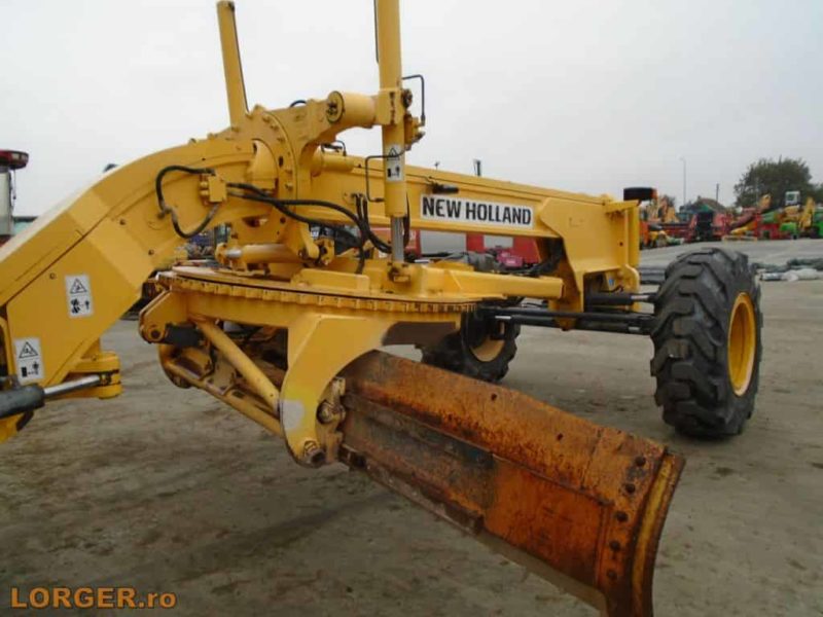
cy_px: 308
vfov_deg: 53.1
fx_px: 618
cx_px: 412
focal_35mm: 26
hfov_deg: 67.3
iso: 100
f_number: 3.2
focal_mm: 4.6
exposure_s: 1/30
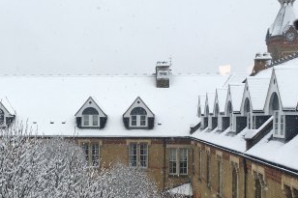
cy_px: 142
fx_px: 496
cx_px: 93
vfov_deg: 22.4
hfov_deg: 33.1
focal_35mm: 60
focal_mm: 4.15
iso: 25
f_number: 2.2
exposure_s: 1/237
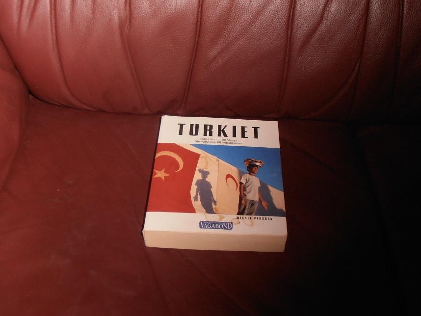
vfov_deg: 32.9
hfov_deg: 42.9
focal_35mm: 44
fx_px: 535
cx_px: 210
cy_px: 158
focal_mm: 7.87
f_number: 4.2
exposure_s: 1/40
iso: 160
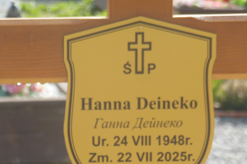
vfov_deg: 4.2
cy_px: 115
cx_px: 118
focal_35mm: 329
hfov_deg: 6.3
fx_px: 2257
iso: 125
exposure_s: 1/250
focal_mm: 45
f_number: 5.8
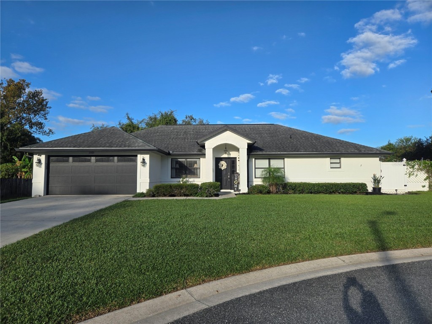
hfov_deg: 73.9
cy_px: 162
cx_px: 216
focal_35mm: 23
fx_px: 287
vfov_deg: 58.9
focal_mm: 5.4
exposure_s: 1/2921
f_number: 1.8
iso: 40
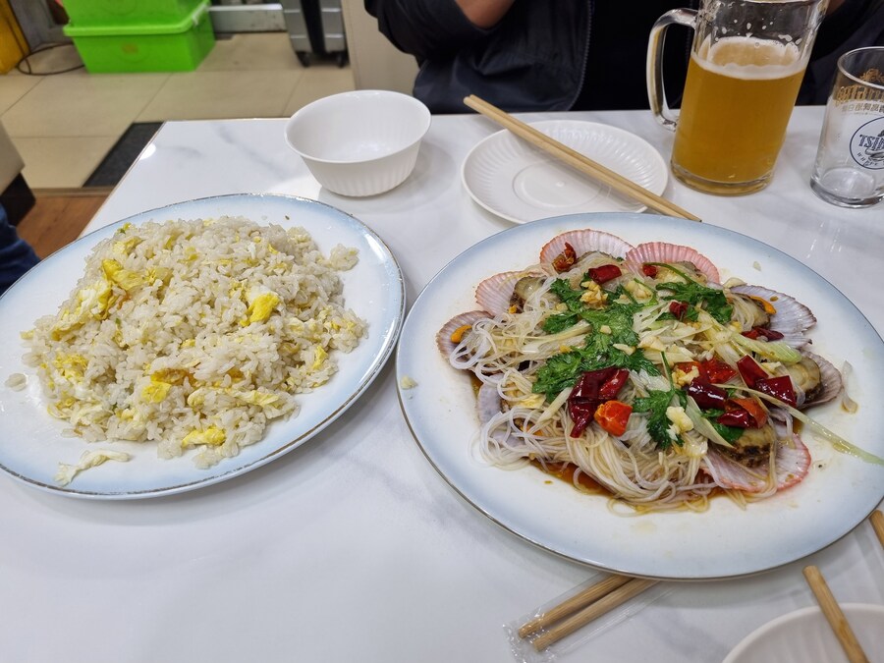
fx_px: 664
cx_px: 442
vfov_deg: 53.1
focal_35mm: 26
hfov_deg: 67.3
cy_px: 332
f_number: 1.8
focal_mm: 5.4
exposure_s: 1/100
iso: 64
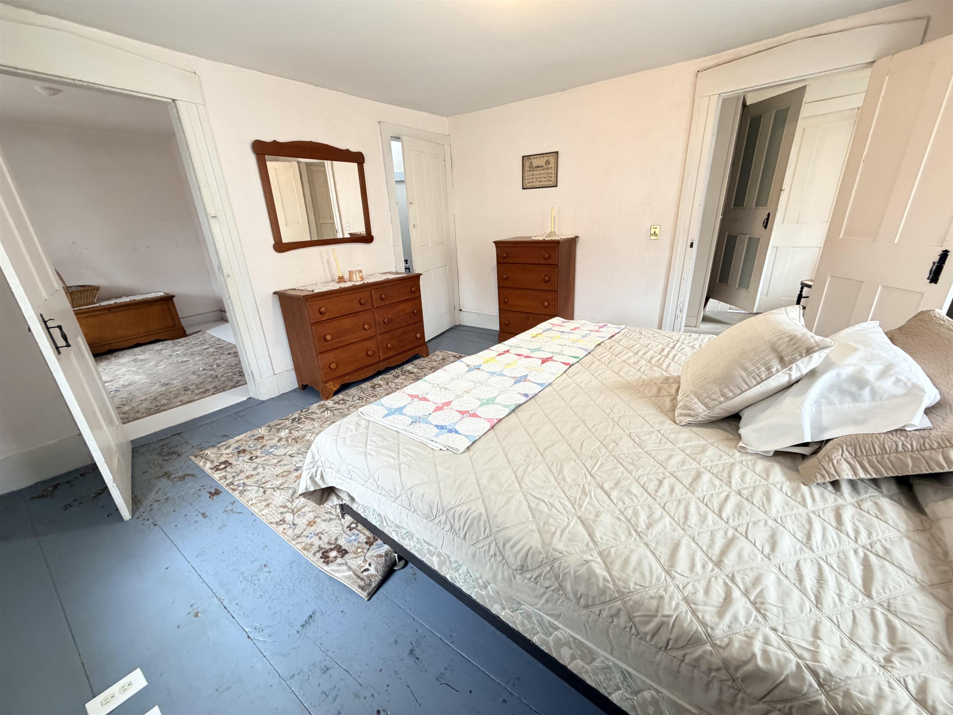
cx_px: 476
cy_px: 358
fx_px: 385
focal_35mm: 14
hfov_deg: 102.1
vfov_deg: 85.7
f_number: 2.2
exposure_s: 1/60
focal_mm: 2.22
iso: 320
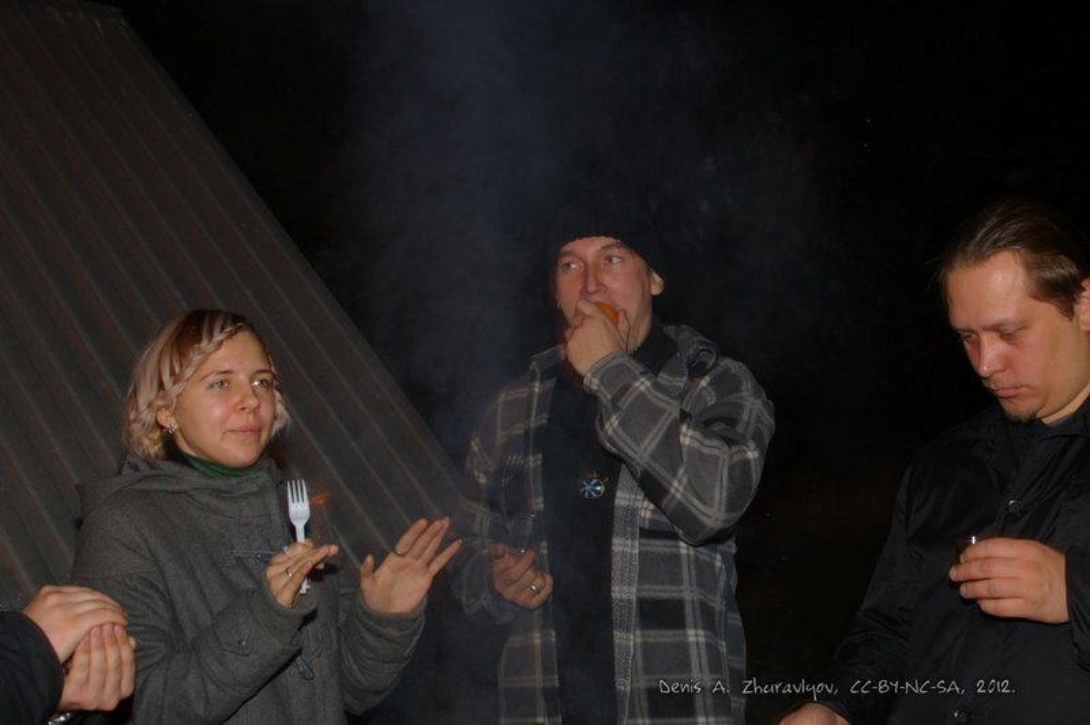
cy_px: 362
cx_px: 545
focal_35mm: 52
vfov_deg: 25.7
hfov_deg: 37.9
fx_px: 1588
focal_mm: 35
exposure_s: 1/2.5
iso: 400
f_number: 5.6
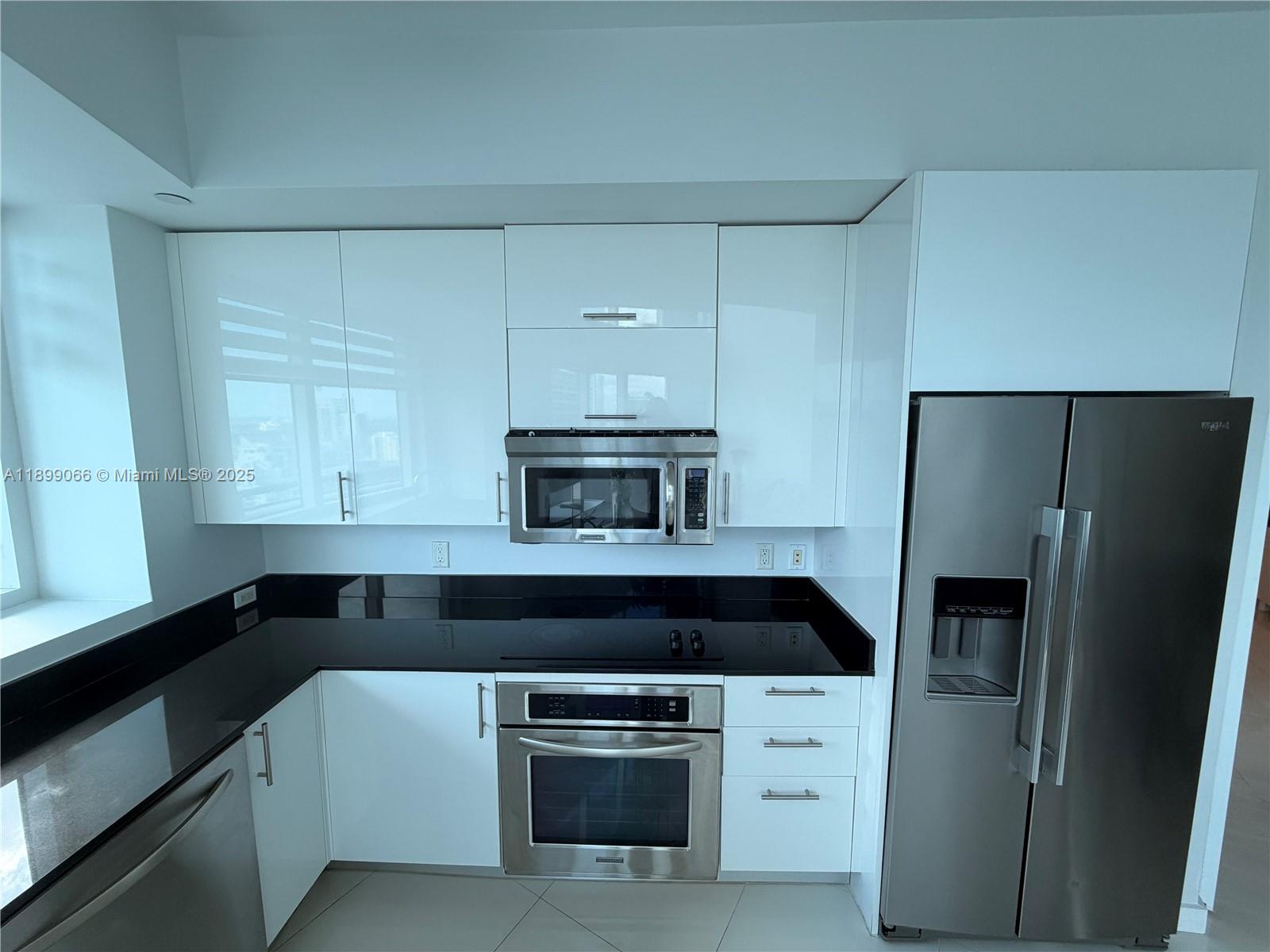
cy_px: 476
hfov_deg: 102.1
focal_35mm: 14
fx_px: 514
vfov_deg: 85.7
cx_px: 635
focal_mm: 2.22
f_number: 2.2
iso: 64
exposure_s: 1/121
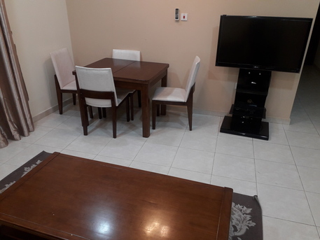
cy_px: 120
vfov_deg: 51.4
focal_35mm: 27
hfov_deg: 65.3
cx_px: 160
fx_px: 250
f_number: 1.9
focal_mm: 3.6
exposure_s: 1/50
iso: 80
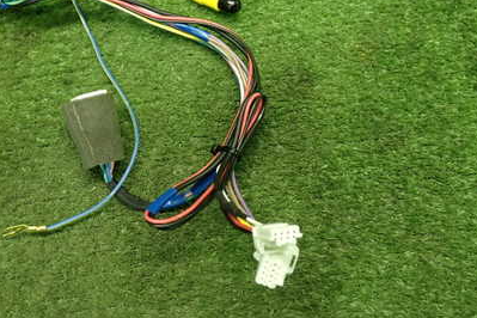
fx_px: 662
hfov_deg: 39.0
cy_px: 100
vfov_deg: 26.8
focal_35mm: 50
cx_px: 145
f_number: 2.4
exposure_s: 1/30
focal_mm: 5.79
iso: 250
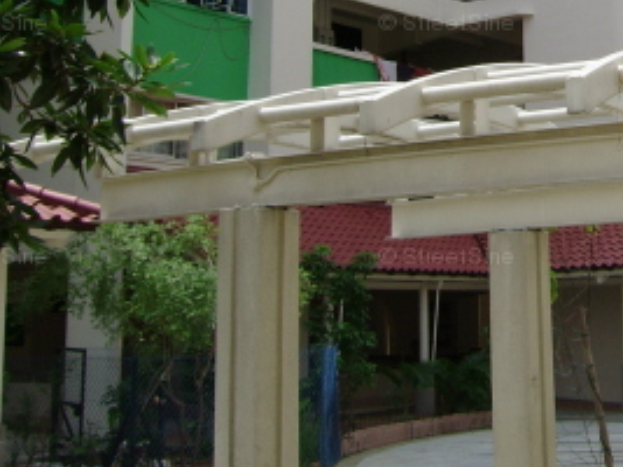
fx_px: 1295
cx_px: 553
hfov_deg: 26.2
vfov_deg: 19.9
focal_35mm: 72
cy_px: 26
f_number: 5.8
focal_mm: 5.95
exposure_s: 1/545
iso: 50
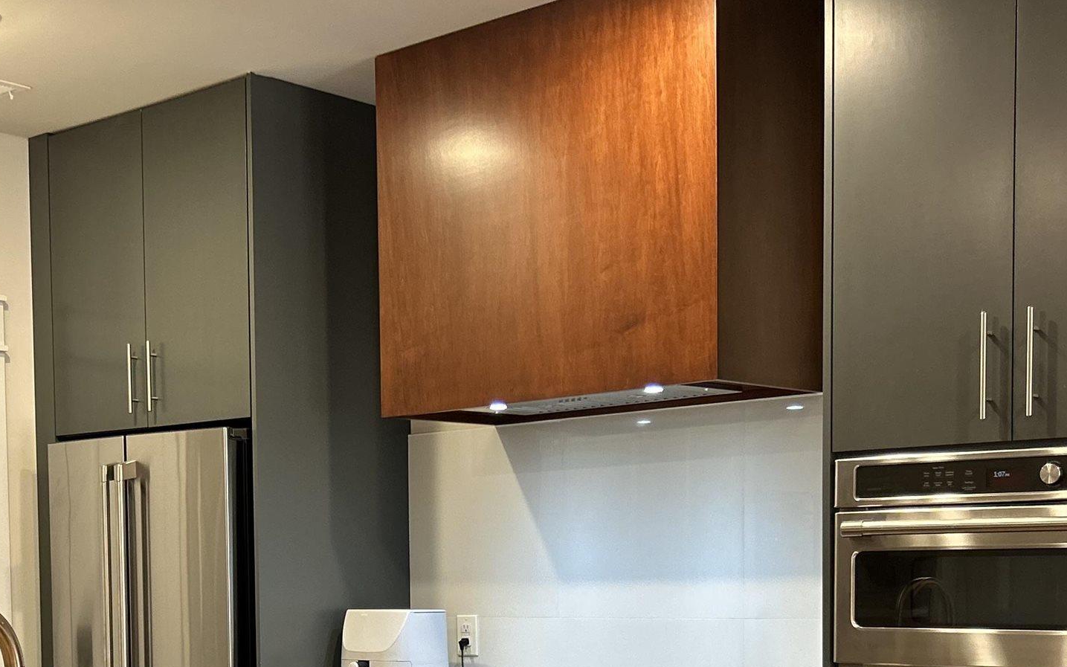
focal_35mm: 59
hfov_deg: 34.2
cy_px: 653
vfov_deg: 21.3
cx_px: 346
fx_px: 1716
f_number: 1.5
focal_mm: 5.7
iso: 160
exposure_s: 1/60
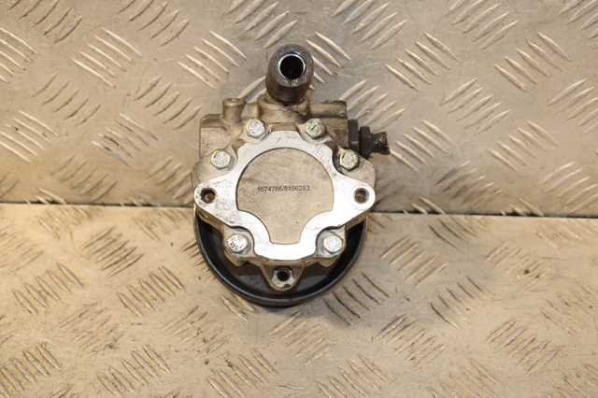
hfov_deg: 26.0
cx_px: 299
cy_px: 199
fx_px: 1295
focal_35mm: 78
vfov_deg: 17.5
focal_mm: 52
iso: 800
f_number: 6.3
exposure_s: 1/200
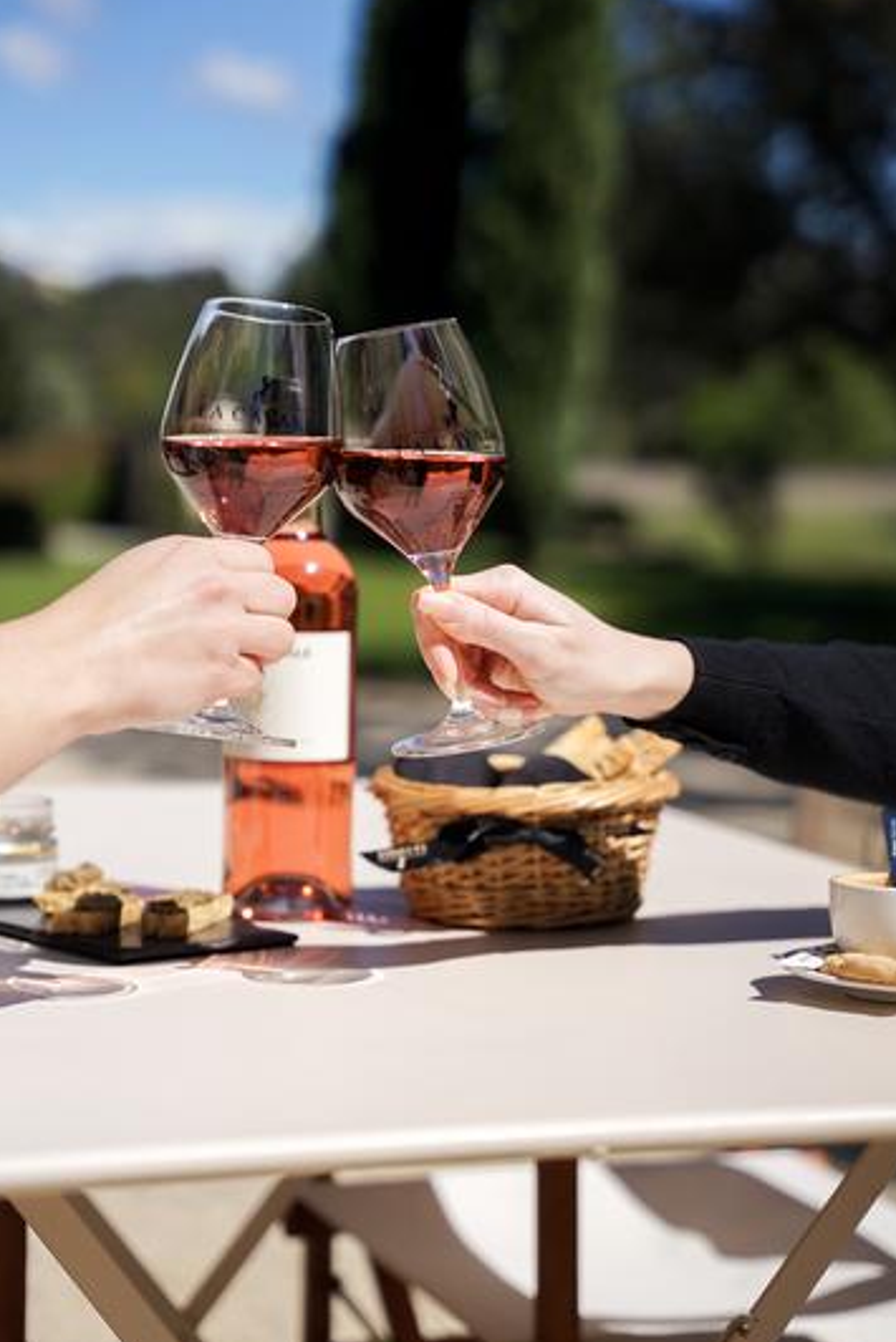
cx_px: 404
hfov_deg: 19.0
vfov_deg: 28.1
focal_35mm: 72
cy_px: 684
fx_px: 2678
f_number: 2.8
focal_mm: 63.7
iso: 100
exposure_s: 1/3200
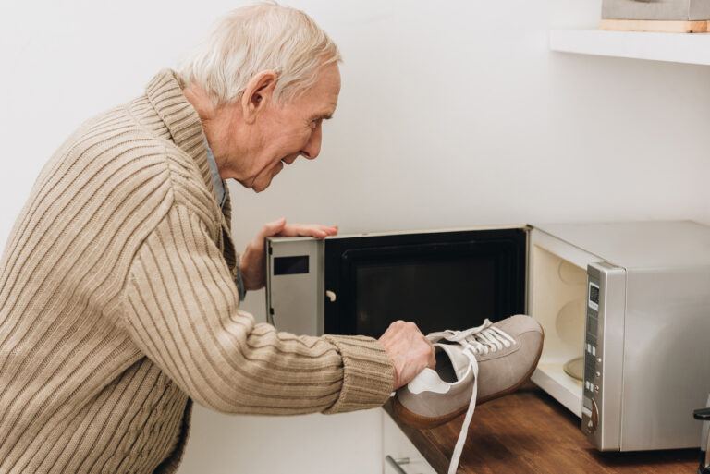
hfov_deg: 23.6
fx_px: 1697
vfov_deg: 15.9
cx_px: 355
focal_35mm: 86
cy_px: 237
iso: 80
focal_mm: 86
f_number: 3.5
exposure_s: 1/200
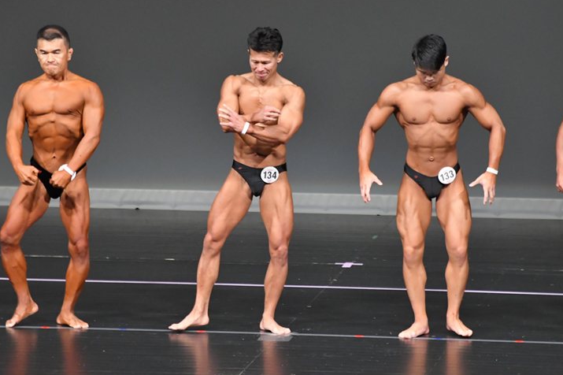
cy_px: 185
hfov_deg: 6.3
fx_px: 5080
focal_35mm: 325
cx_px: 279
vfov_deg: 4.2
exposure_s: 1/400
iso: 5000
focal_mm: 200
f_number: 5.6
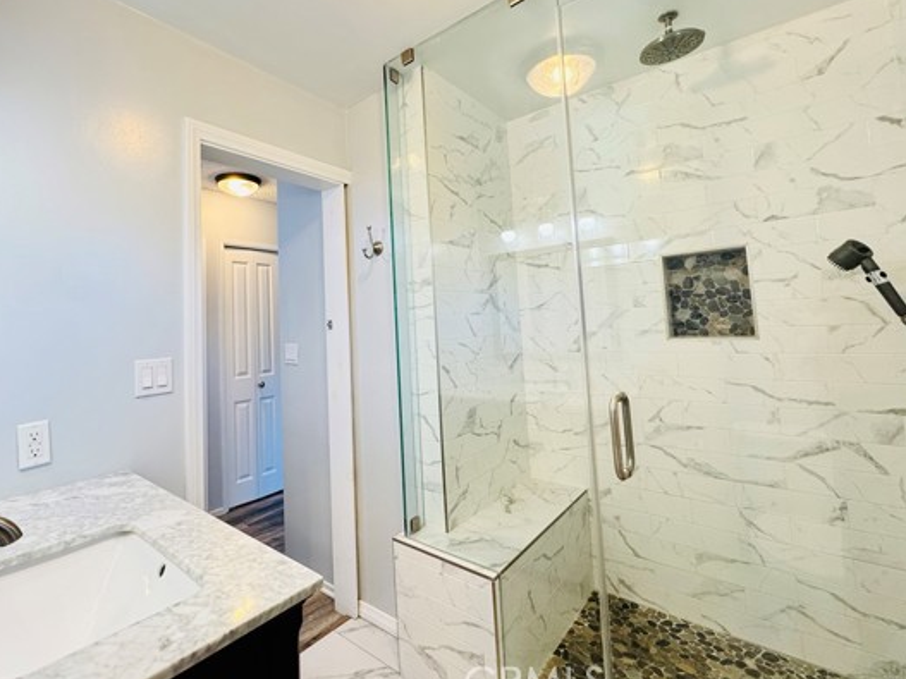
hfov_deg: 90.1
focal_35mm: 17
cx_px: 373
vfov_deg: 74.3
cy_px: 294
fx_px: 445
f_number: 2.2
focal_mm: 2.22
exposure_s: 1/120
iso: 200
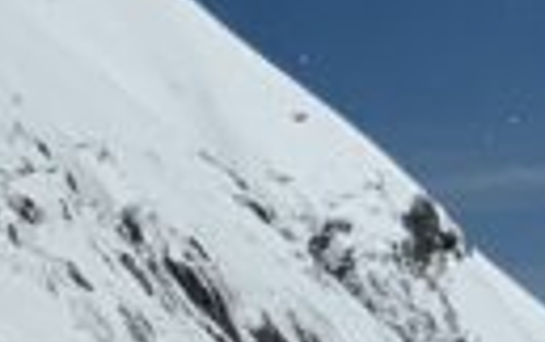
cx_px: 2155
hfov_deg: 7.2
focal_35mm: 219
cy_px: 426
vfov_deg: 6.0
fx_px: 3257
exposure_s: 1/9524
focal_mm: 4.25
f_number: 1.8
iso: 25
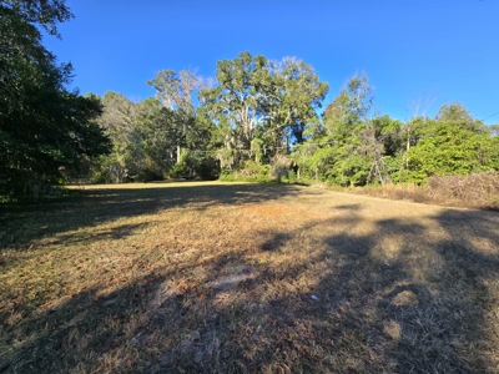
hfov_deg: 106.2
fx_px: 187
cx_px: 250
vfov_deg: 89.9
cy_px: 187
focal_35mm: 13
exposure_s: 1/732
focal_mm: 2.2
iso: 50
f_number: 2.2
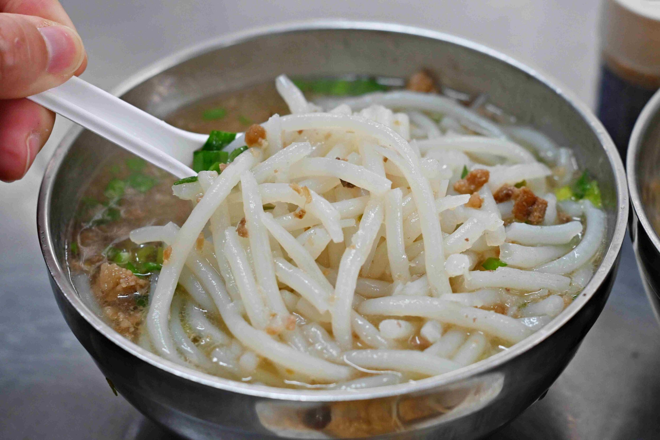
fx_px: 1375
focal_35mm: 75
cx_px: 330
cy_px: 220
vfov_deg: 18.2
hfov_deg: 27.0
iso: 720
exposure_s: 1/160
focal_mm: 50
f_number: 3.5
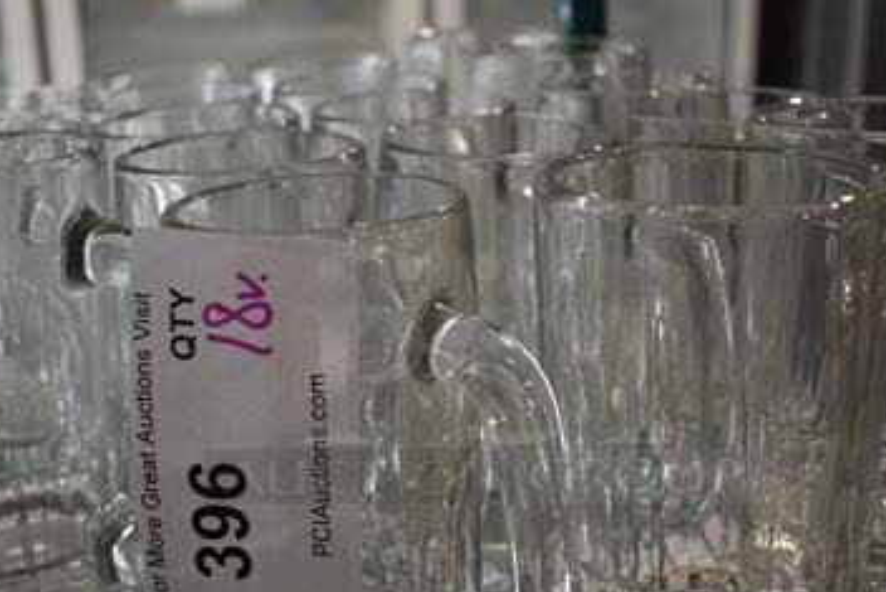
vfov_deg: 25.9
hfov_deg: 38.1
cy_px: 370
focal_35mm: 52
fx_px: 1280
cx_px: 486
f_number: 3.5
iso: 800
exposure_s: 1/250
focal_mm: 20
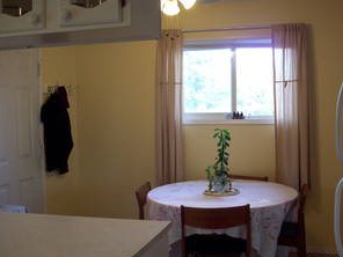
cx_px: 200
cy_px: 138
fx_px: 446
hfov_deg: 41.9
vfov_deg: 32.2
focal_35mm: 45
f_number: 2.8
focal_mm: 6.2
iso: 120
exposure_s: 1/45
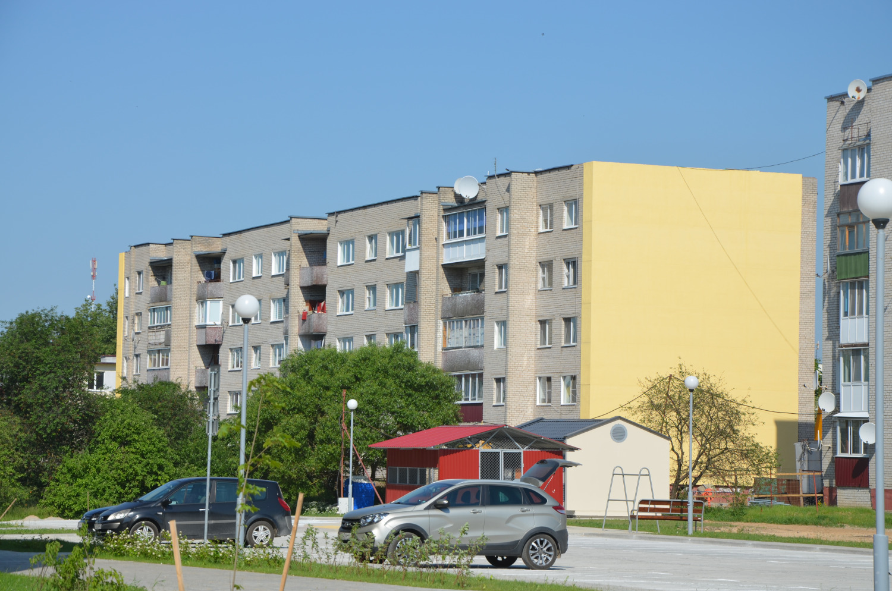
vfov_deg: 12.1
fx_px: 2782
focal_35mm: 112
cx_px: 446
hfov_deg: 18.2
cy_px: 296
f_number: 9
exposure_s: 1/320
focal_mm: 75
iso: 100
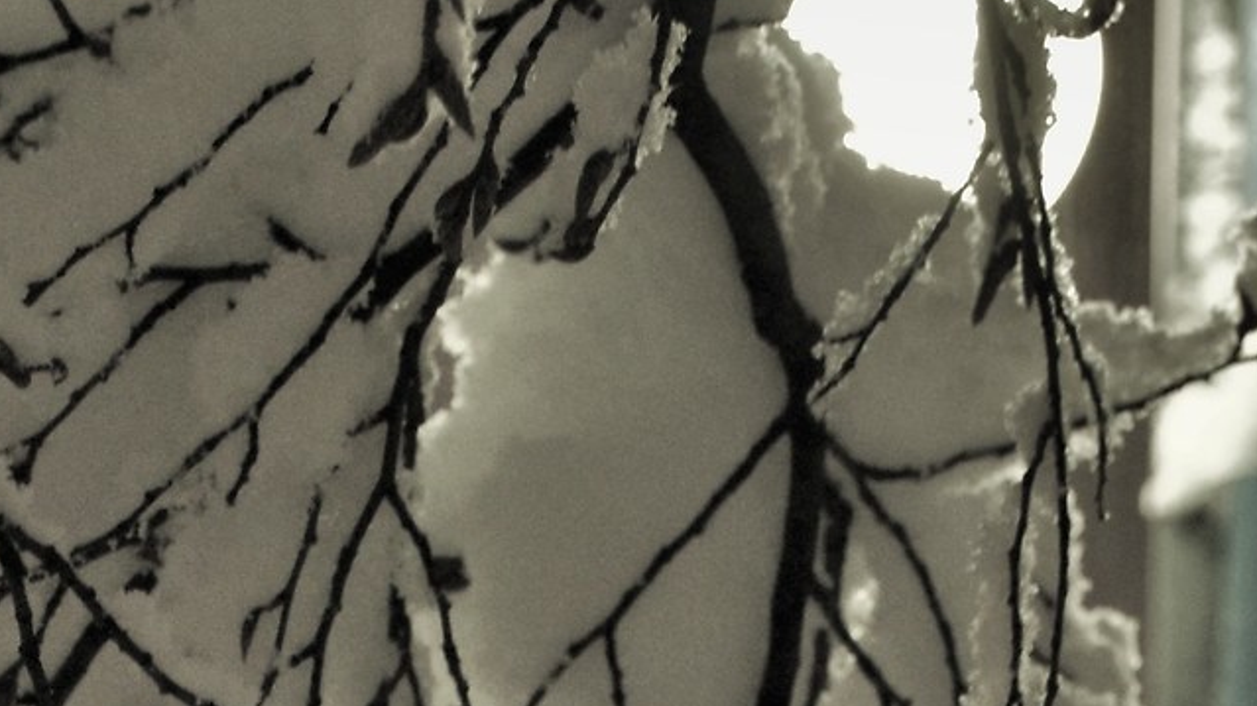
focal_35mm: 201
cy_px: 1384
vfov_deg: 5.9
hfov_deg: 10.7
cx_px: 606
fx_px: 6697
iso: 360
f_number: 5
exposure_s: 1/8
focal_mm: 34
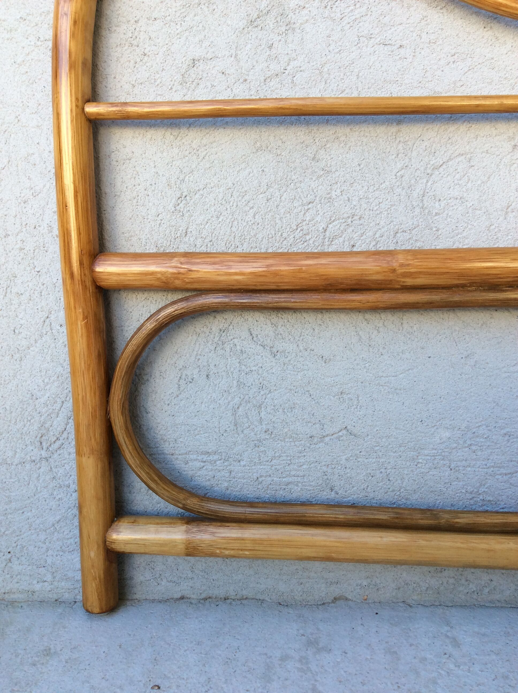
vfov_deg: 56.9
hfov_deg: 44.1
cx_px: 259
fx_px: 640
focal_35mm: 32
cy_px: 346
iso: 32
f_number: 2.4
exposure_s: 1/125
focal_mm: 3.3
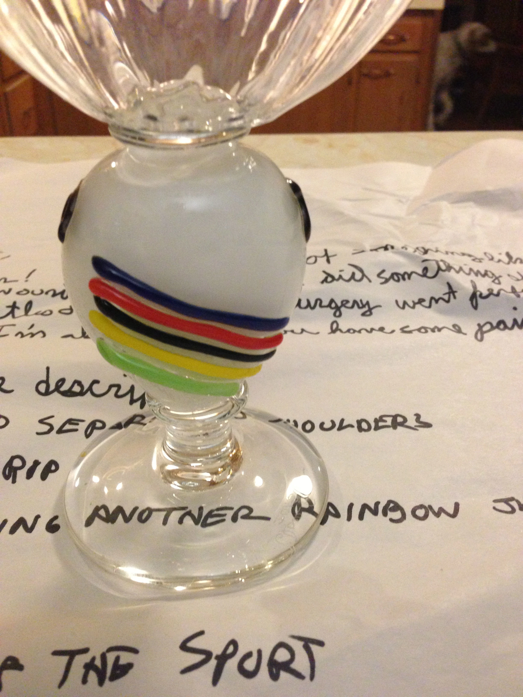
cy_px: 348
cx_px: 262
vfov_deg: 55.4
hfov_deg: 42.9
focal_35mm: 33
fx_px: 665
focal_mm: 4.13
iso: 400
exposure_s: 1/20
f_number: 2.4
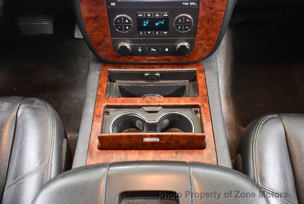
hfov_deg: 53.1
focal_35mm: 36
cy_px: 102
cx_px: 152
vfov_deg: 36.9
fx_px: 304
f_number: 3.5
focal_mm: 18
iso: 5000
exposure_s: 1/60
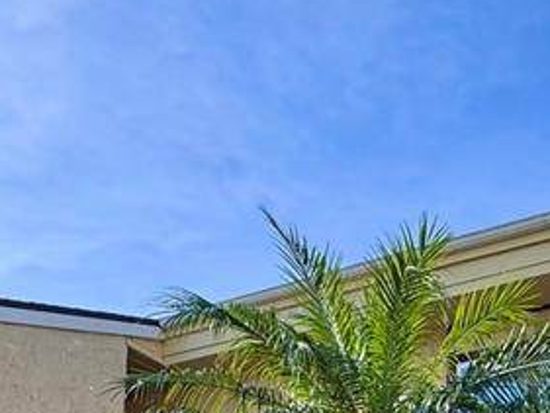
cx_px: 372
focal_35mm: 51
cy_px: 646
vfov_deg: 22.5
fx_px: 811
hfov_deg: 37.0
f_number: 2.2
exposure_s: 1/479
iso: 40
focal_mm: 2.22
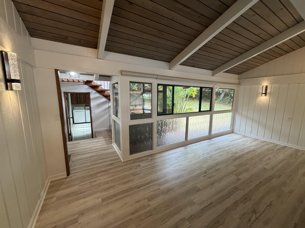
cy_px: 114
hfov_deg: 102.1
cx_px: 152
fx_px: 123
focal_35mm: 14
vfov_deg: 85.7
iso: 200
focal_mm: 2.22
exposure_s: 1/120
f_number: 2.2
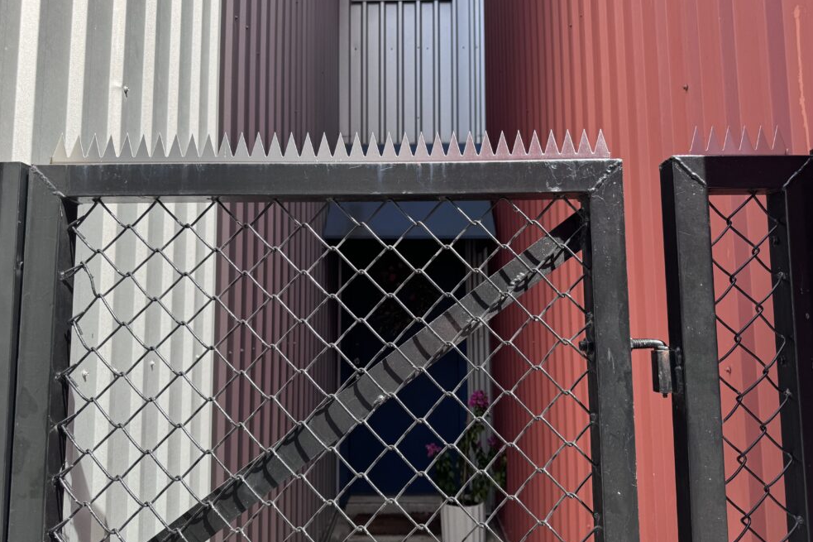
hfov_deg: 69.4
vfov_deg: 49.5
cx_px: 407
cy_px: 261
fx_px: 587
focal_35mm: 26
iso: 80
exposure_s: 1/730
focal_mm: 6.86
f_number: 1.78
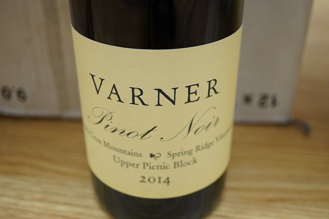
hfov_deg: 43.6
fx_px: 411
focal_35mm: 45
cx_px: 164
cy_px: 110
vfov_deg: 29.9
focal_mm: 30
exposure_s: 1/125
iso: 1250
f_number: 3.5
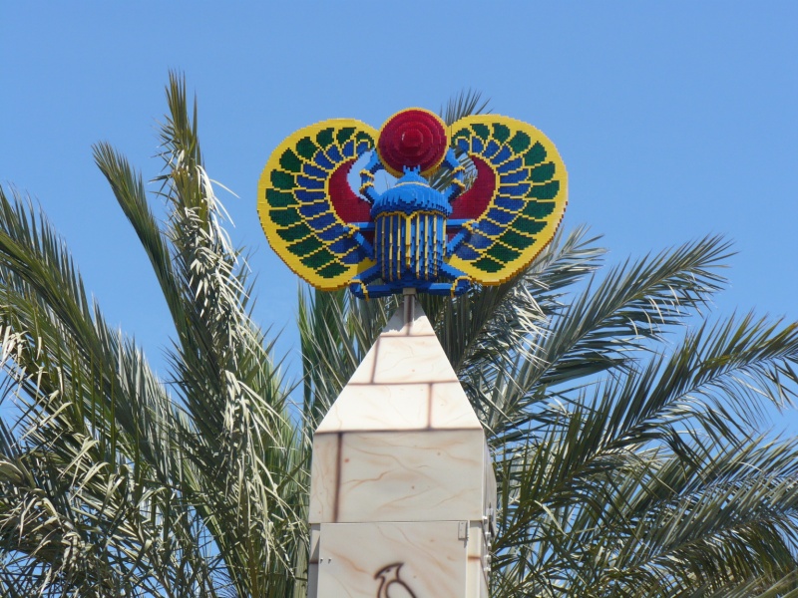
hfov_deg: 17.7
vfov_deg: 13.3
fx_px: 2559
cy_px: 299
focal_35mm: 111
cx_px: 399
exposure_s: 1/1000
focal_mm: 18.3
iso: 100
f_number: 3.6
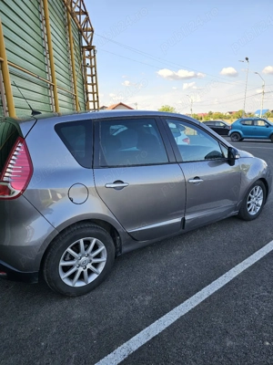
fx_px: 242
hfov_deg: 58.9
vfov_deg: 73.9
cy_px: 182
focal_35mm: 23
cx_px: 136
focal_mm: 6.3
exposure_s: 1/208
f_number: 1.7
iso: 10
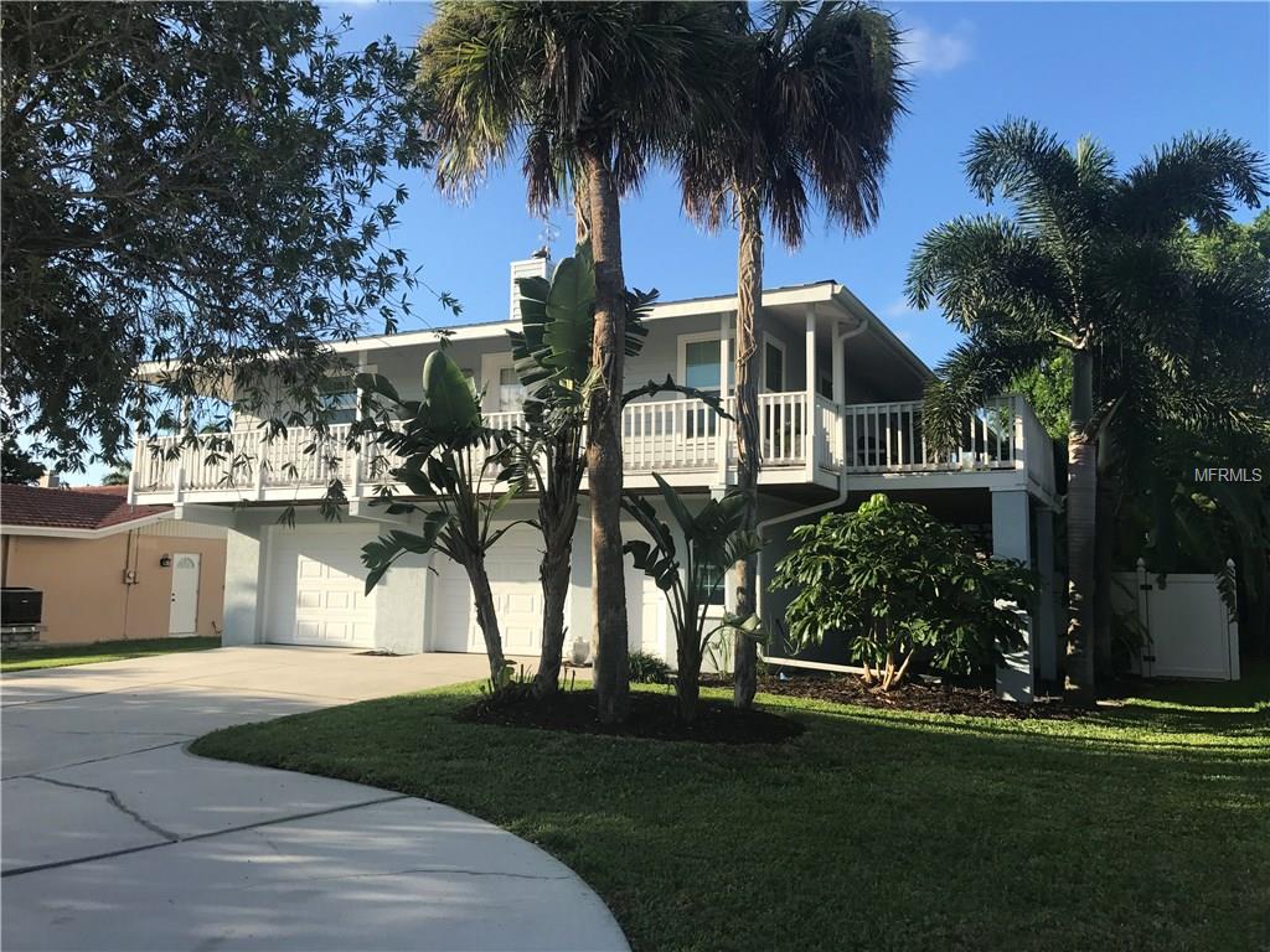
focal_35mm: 28
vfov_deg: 49.7
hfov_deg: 63.4
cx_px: 635
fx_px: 1027
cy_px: 476
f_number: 1.8
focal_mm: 3.99
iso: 20
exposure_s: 1/1168
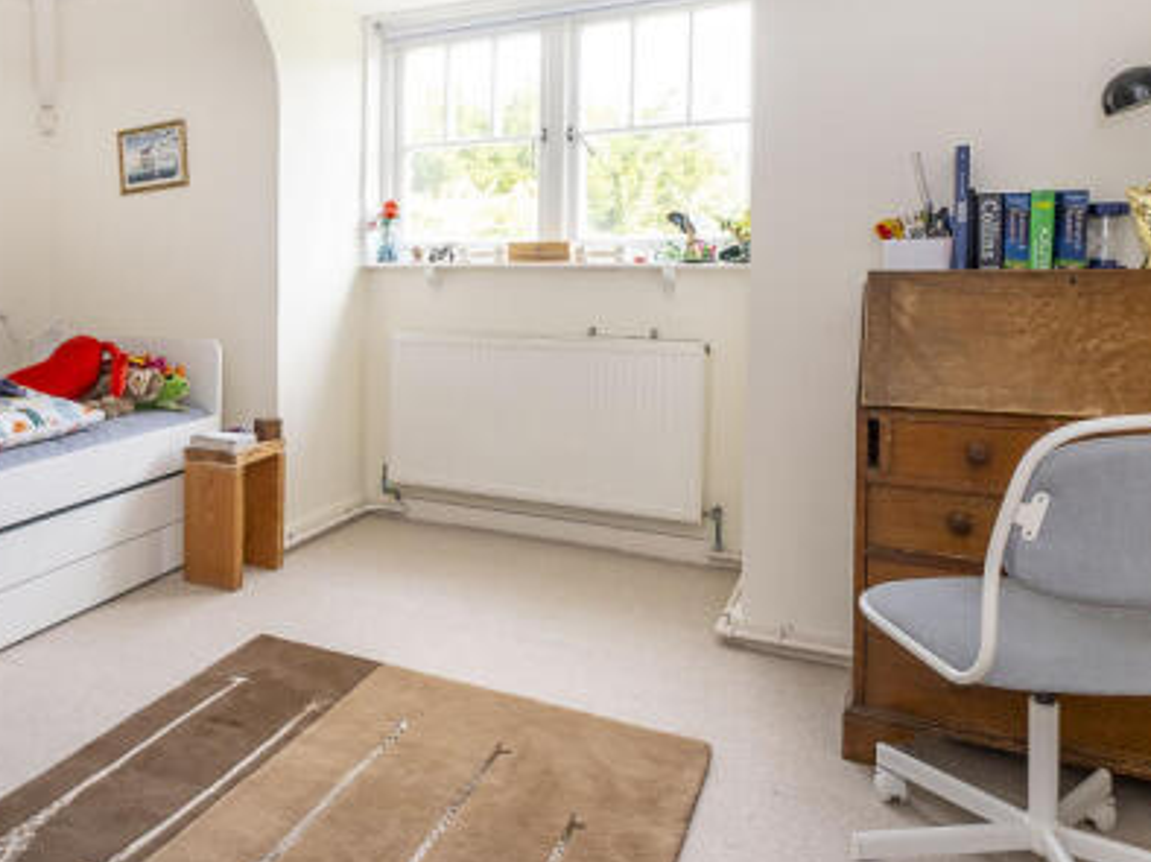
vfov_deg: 55.4
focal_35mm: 24
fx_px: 798
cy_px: 276
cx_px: 375
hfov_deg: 69.4
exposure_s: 1/20
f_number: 7.1
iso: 400
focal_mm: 10
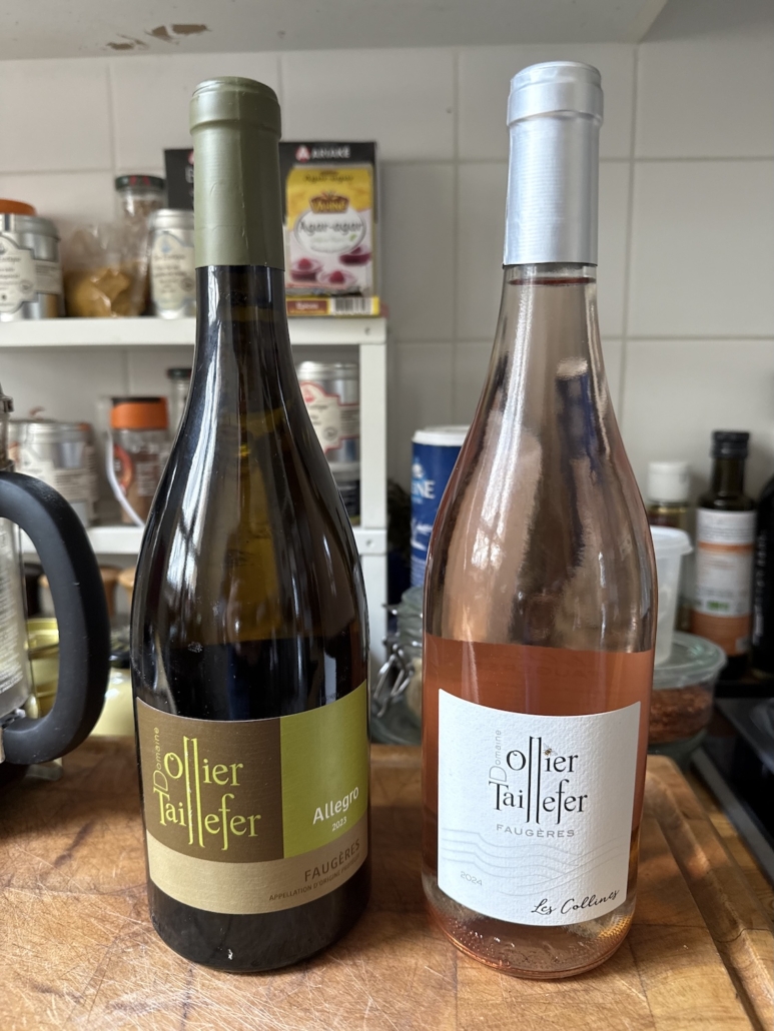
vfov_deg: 71.6
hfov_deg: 56.8
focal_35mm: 24
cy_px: 516
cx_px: 387
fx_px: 715
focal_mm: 6.76
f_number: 1.78
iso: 250
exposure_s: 1/60
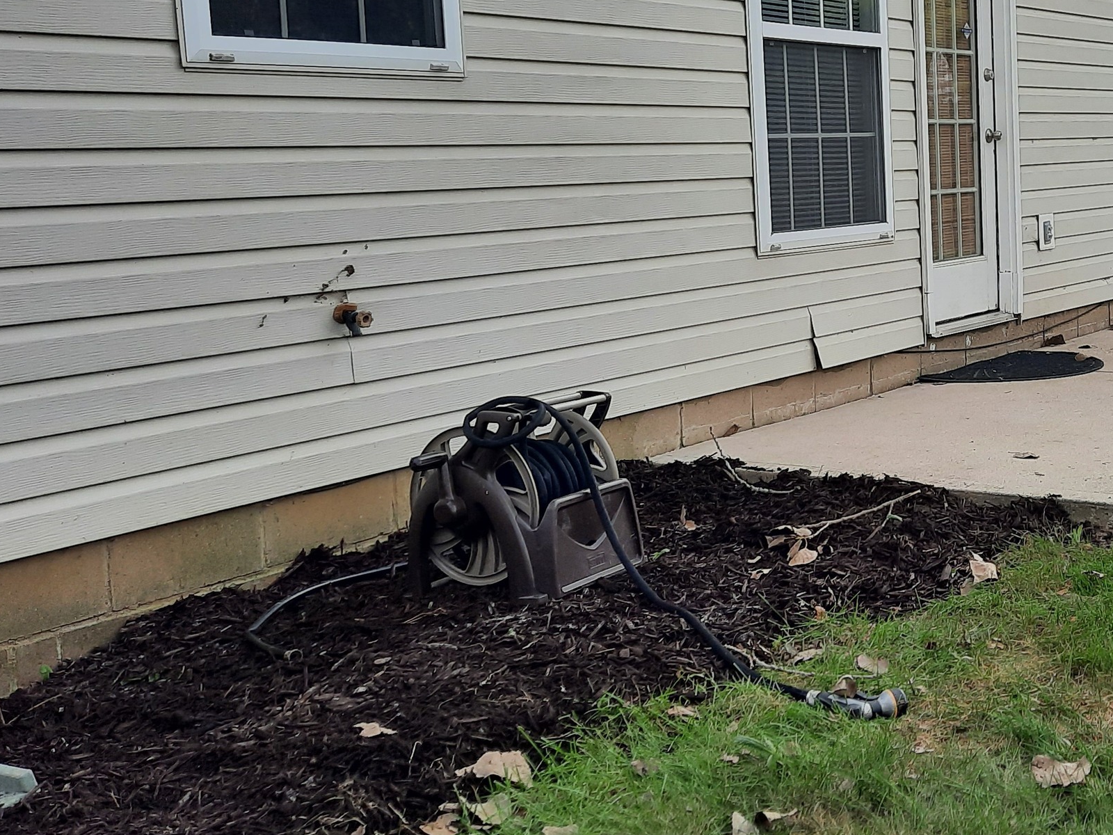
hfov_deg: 38.0
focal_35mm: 48
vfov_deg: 30.1
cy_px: 285
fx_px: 1543
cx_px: 917
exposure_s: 1/302
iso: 32
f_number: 2
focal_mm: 4.6
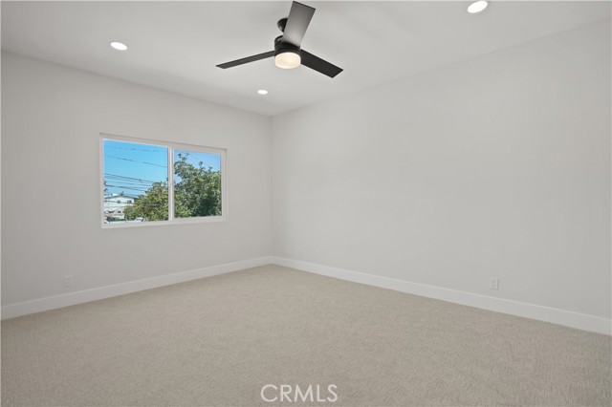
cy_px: 204
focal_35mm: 16
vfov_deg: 73.7
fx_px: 272
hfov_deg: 96.8
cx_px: 306
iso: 160
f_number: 4
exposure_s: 1/15
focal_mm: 16
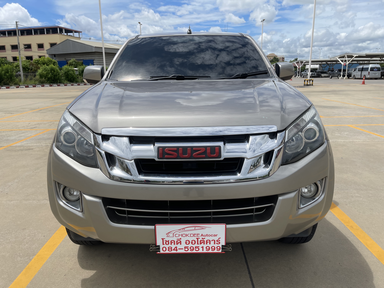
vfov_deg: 54.9
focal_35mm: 25
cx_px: 192
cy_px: 144
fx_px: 277
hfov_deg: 69.4
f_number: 1.6
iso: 32
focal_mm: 5.1
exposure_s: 1/6250
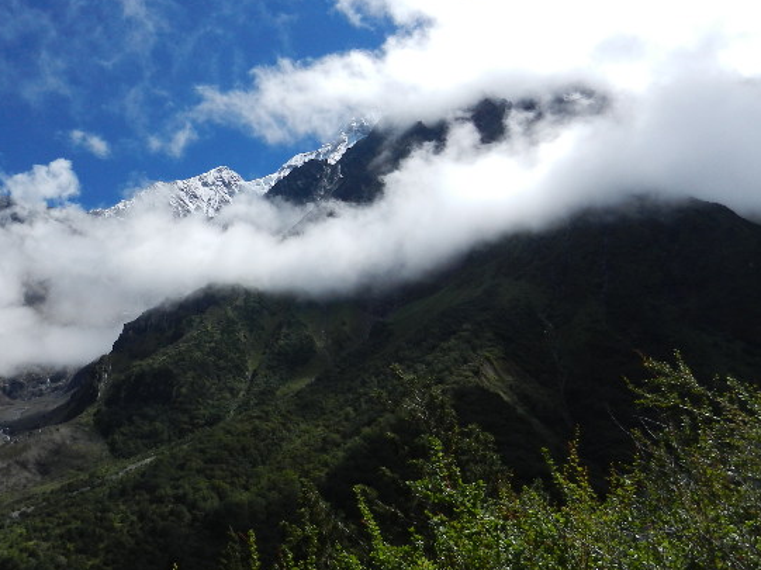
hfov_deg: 49.2
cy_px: 201
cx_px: 248
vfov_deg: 38.3
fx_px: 813
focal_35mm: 37
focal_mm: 4.5
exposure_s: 1/640
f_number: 7
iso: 160
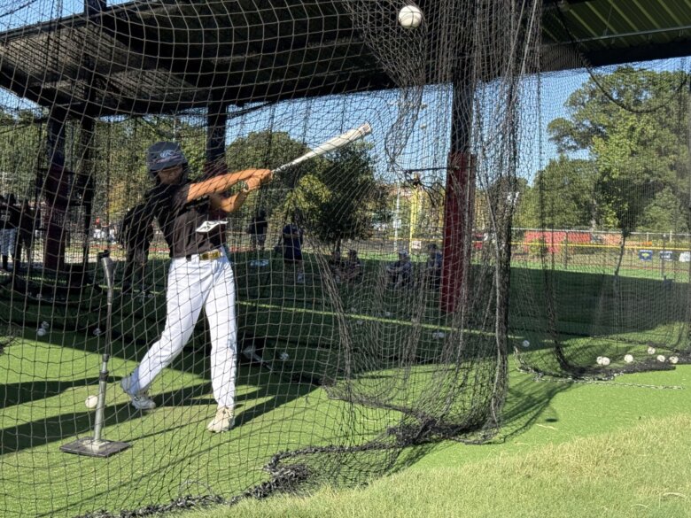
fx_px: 958
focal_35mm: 48
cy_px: 259
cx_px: 346
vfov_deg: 30.3
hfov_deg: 39.7
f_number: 1.78
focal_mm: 6.76
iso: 80
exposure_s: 1/1543
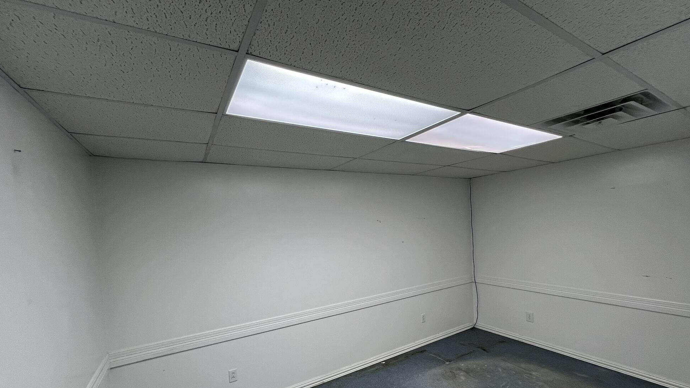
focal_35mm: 15
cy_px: 233
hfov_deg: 102.9
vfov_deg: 69.8
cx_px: 359
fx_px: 274
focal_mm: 1.57
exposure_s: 1/120
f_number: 1.8
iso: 64
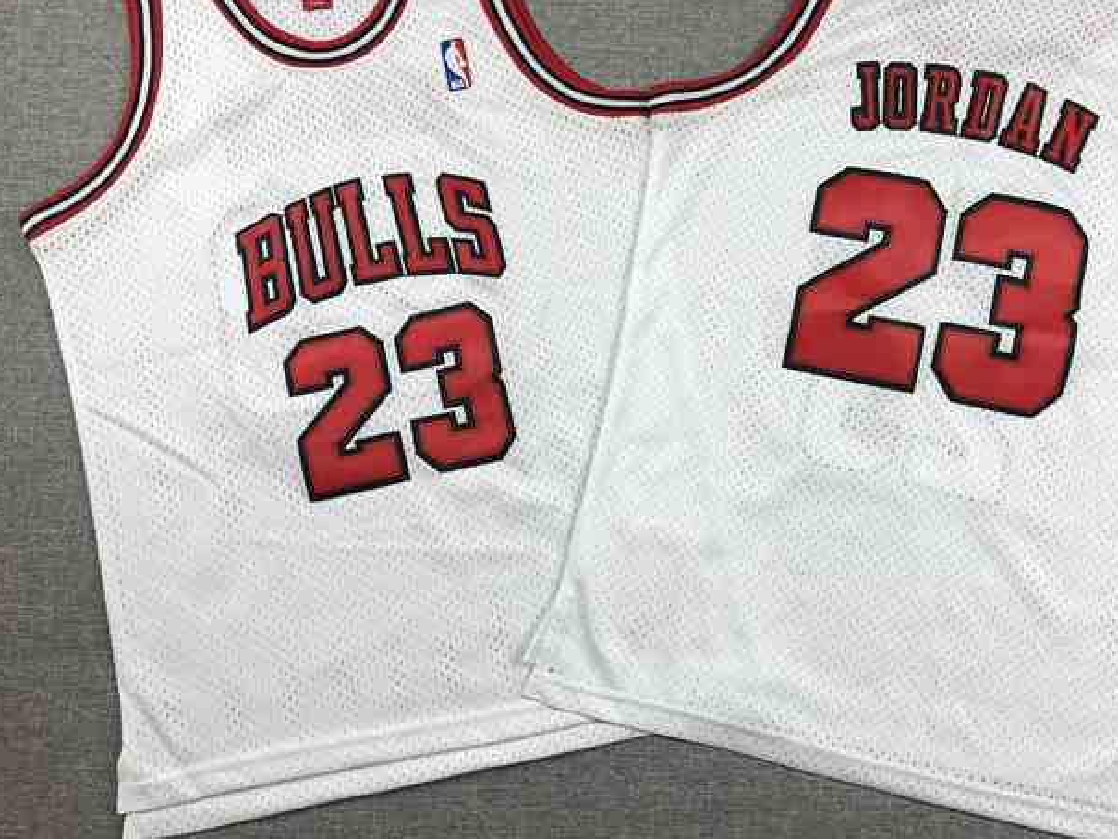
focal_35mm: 37
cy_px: 360
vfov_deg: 38.6
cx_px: 699
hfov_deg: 49.6
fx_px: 1195
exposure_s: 1/113
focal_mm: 3.99
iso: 20
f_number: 1.8
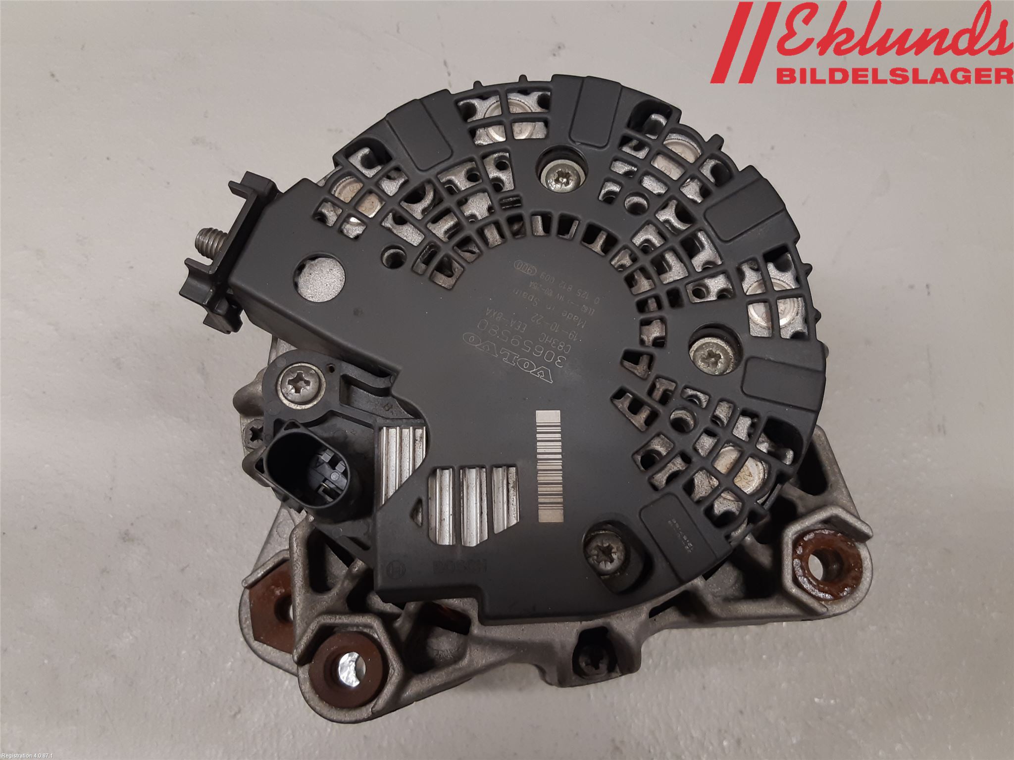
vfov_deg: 53.1
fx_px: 762
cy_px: 380
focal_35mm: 26
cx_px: 507
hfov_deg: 67.3
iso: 125
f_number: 1.7
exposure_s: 1/50
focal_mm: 3.93
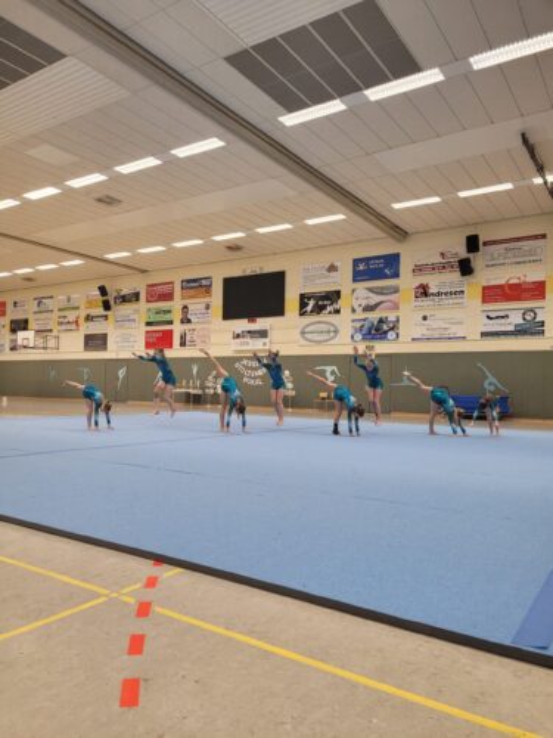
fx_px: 554
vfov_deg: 67.3
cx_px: 276
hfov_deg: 53.1
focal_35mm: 26
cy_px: 369
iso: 160
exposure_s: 1/100
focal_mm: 5.4
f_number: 1.8
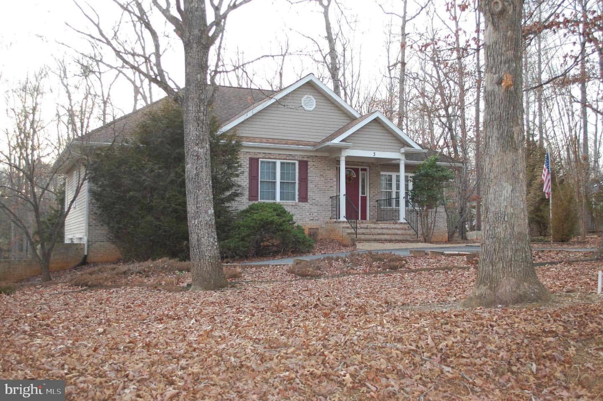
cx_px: 302
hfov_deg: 46.4
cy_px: 200
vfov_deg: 31.8
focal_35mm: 42
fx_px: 703
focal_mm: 28
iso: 400
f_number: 4.5
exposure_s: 1/200
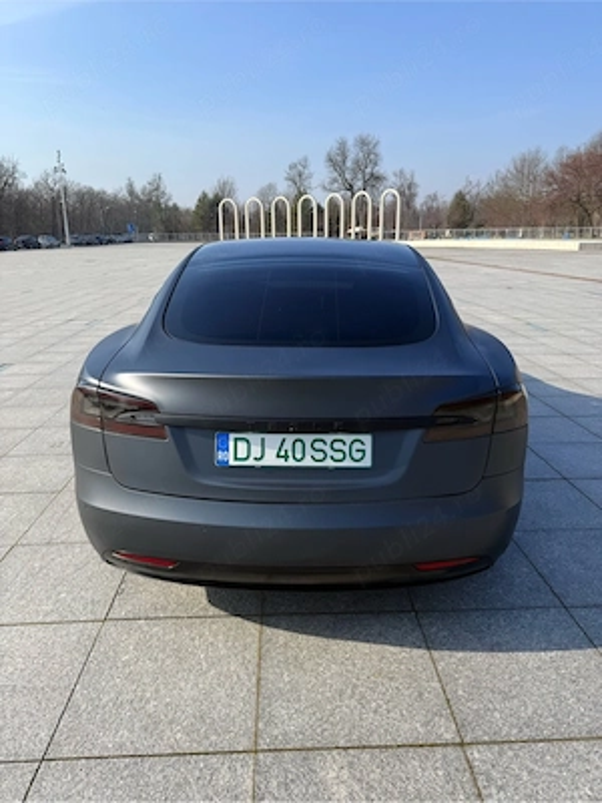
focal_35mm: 24
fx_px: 557
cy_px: 402
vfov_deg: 71.6
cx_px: 301
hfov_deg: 56.8
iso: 80
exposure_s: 1/3425
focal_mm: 6.76
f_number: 1.78
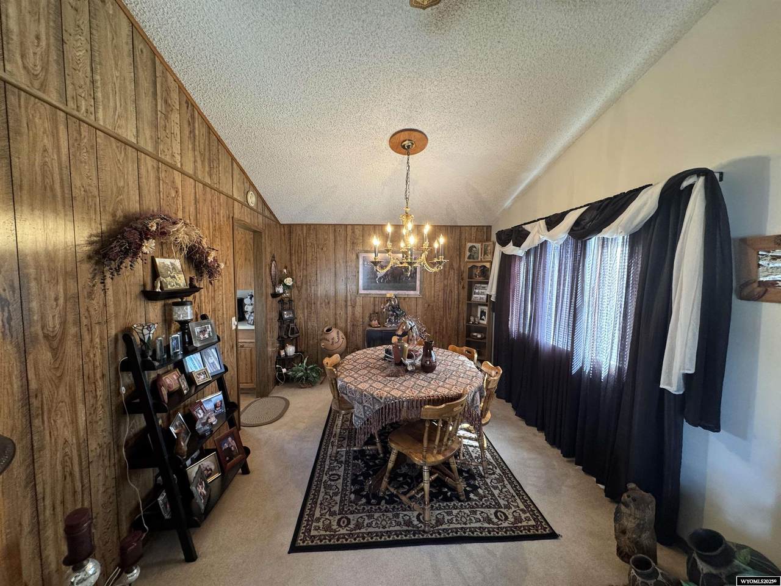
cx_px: 390
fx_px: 316
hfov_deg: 102.1
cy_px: 293
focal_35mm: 14
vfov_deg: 85.7
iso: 250
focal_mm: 2.22
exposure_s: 1/60
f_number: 2.2
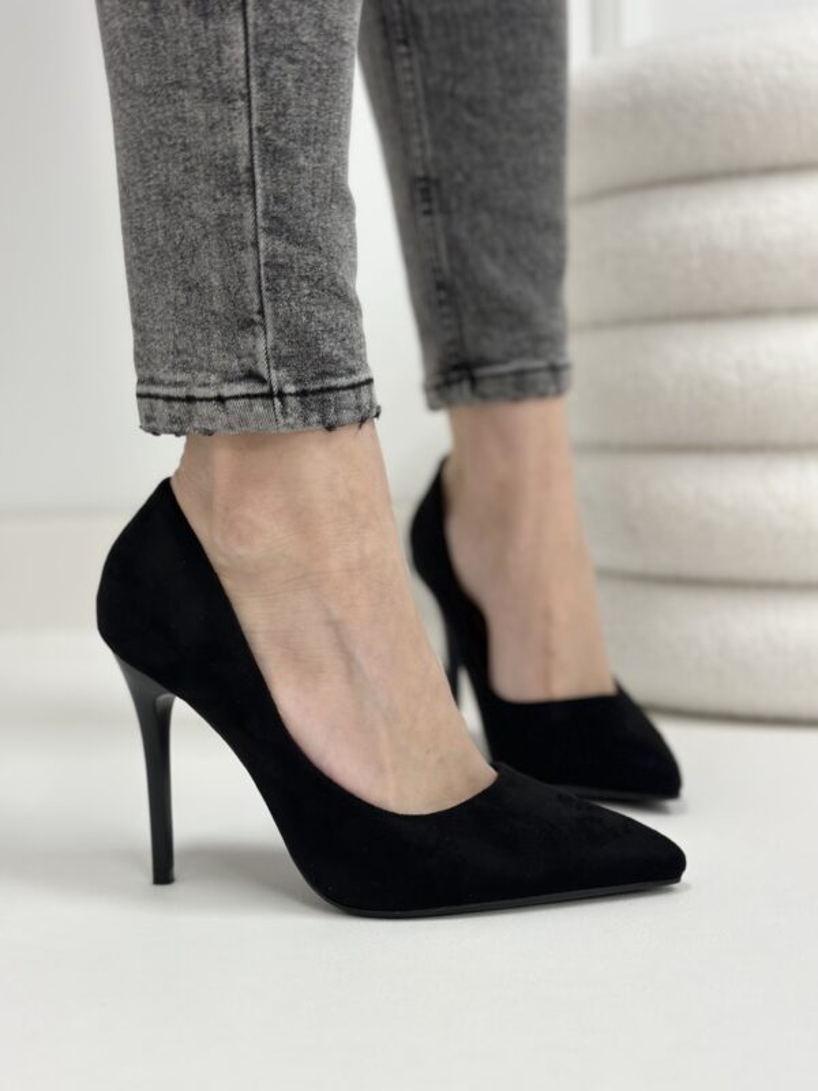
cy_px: 546
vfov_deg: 39.7
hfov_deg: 30.3
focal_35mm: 48
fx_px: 1512
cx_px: 409
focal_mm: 6.86
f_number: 1.78
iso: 125
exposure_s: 1/73
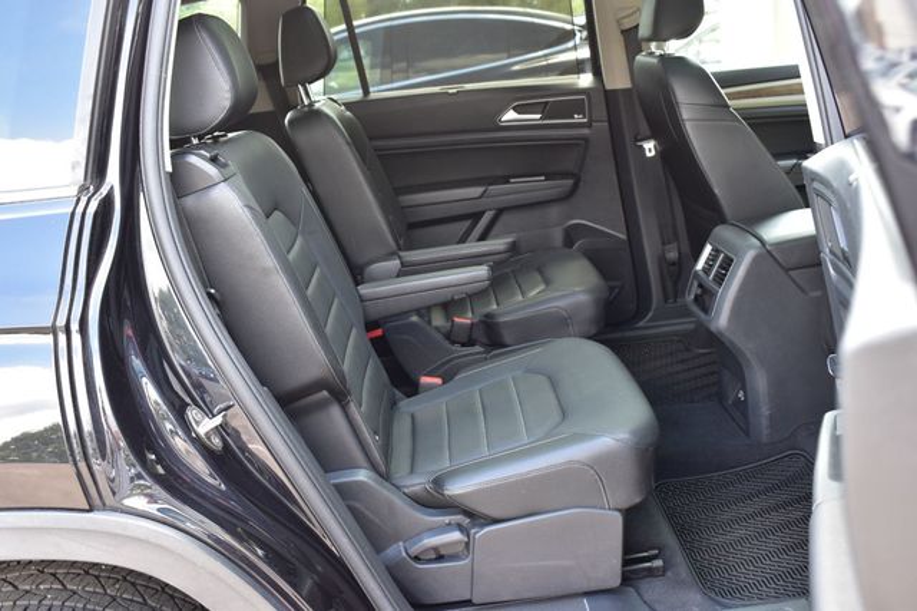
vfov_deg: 36.8
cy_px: 306
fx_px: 916
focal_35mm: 36
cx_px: 458
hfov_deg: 53.2
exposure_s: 1/30
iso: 400
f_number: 7.1
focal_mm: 24
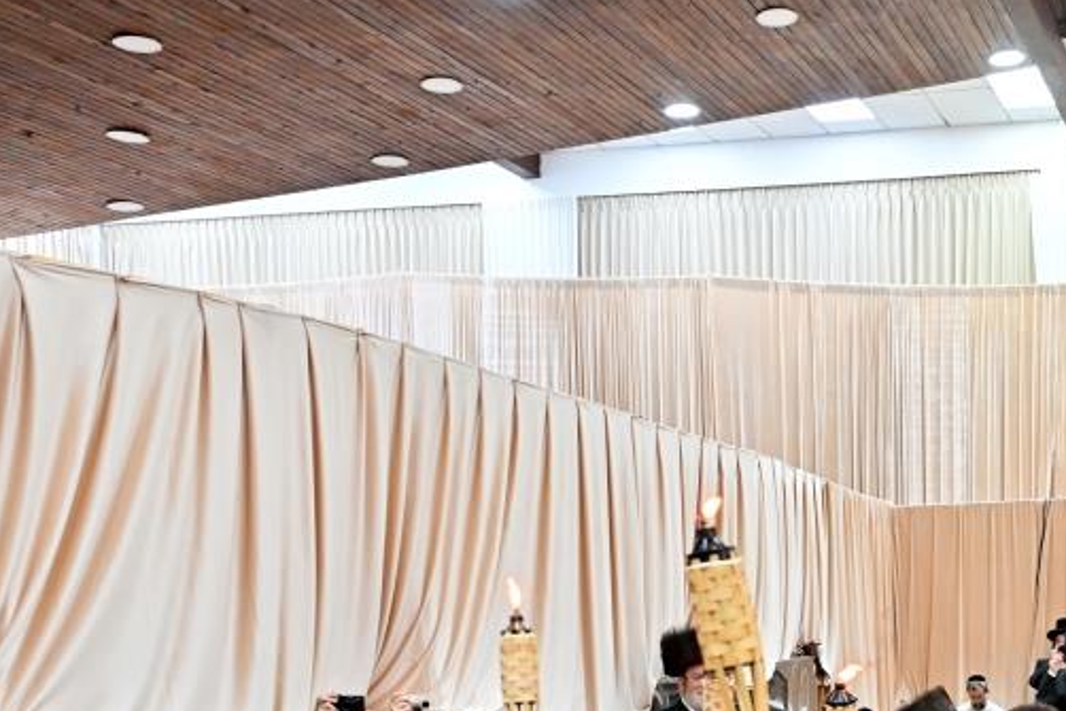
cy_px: 682
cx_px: 1013
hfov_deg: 37.0
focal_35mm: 49
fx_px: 1451
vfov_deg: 26.3
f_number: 4
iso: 2000
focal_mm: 24
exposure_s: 1/200
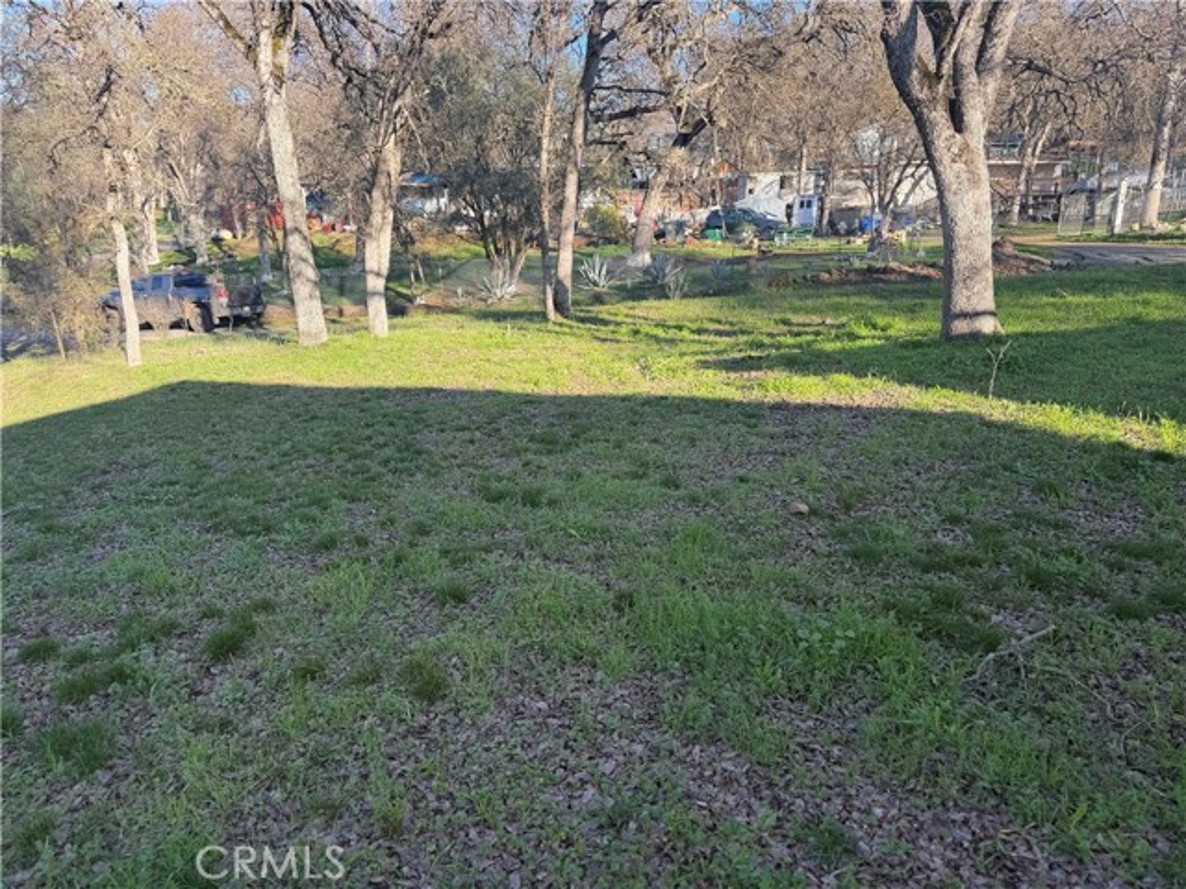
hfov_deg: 71.6
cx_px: 593
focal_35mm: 24
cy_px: 444
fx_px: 822
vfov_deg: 56.8
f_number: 1.78
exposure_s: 1/735
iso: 80
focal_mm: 6.76
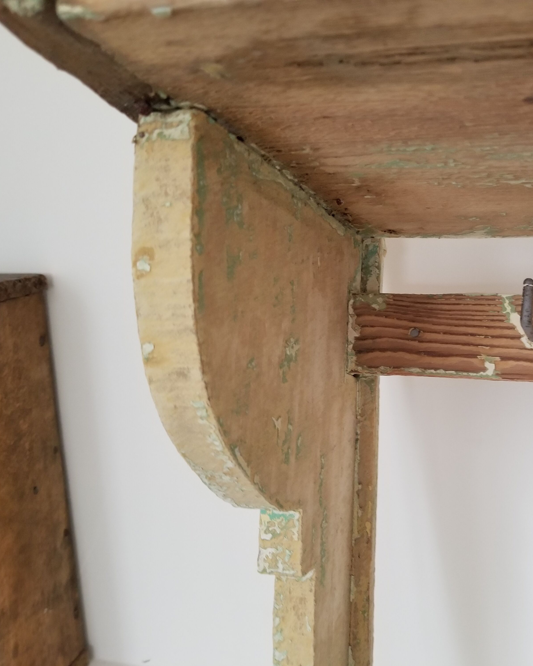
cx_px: 405
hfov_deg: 41.9
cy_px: 334
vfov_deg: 52.8
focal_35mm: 34
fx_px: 670
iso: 200
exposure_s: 1/14
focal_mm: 4.25
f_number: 1.7
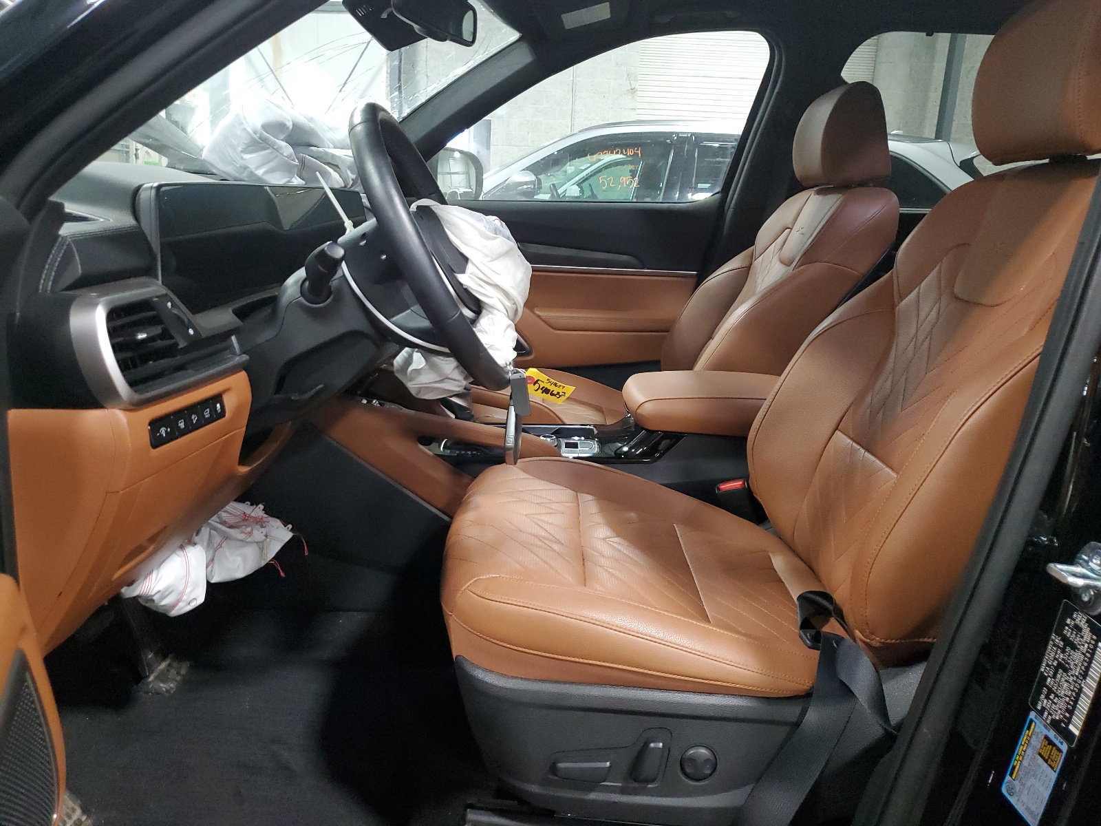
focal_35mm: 26
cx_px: 550
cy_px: 413
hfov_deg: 67.3
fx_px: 827
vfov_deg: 53.1
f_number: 1.5
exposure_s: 1/60.2
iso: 395
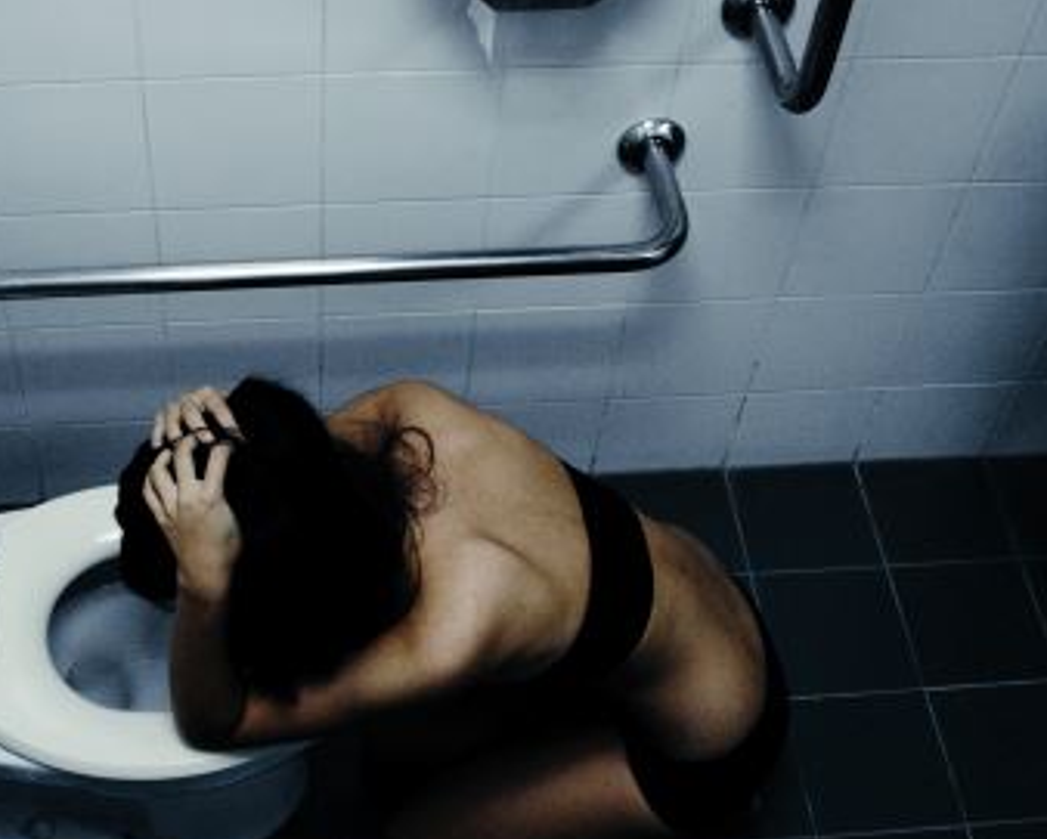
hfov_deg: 33.9
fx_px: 1706
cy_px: 418
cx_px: 366
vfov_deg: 27.6
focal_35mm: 55
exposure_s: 1/30
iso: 900
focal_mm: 22
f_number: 3.8
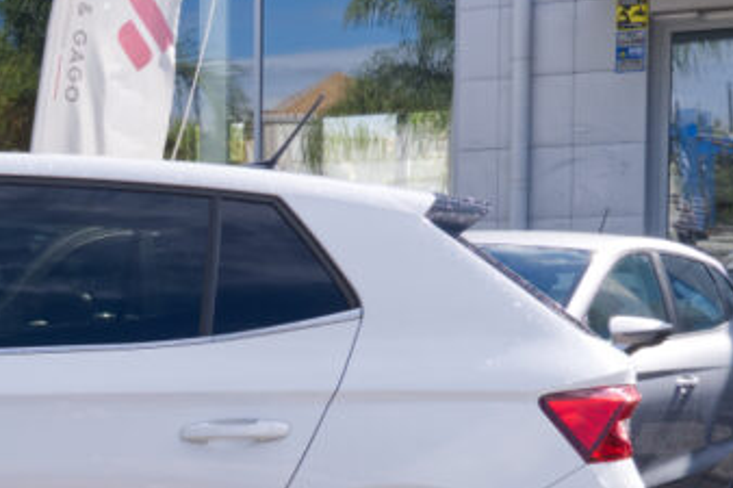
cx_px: -173
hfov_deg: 20.7
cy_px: 483
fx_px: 1852
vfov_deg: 14.8
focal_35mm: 91
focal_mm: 20.3
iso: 160
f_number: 10
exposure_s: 1/180
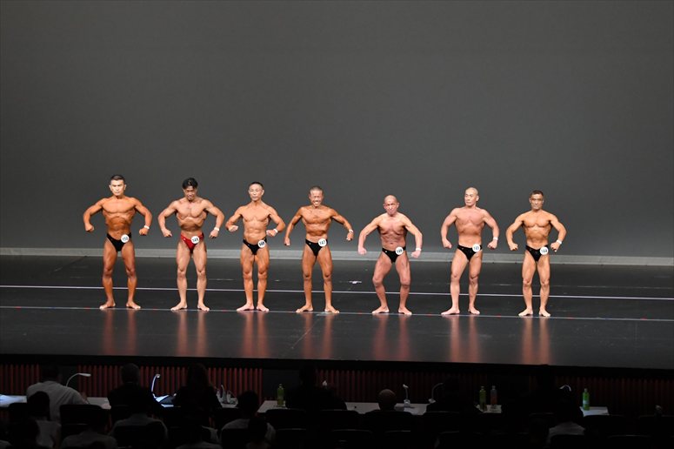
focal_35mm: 117
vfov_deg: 11.7
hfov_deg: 17.5
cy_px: 224
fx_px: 2189
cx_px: 337
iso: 4000
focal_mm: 78
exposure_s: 1/400
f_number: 5.6
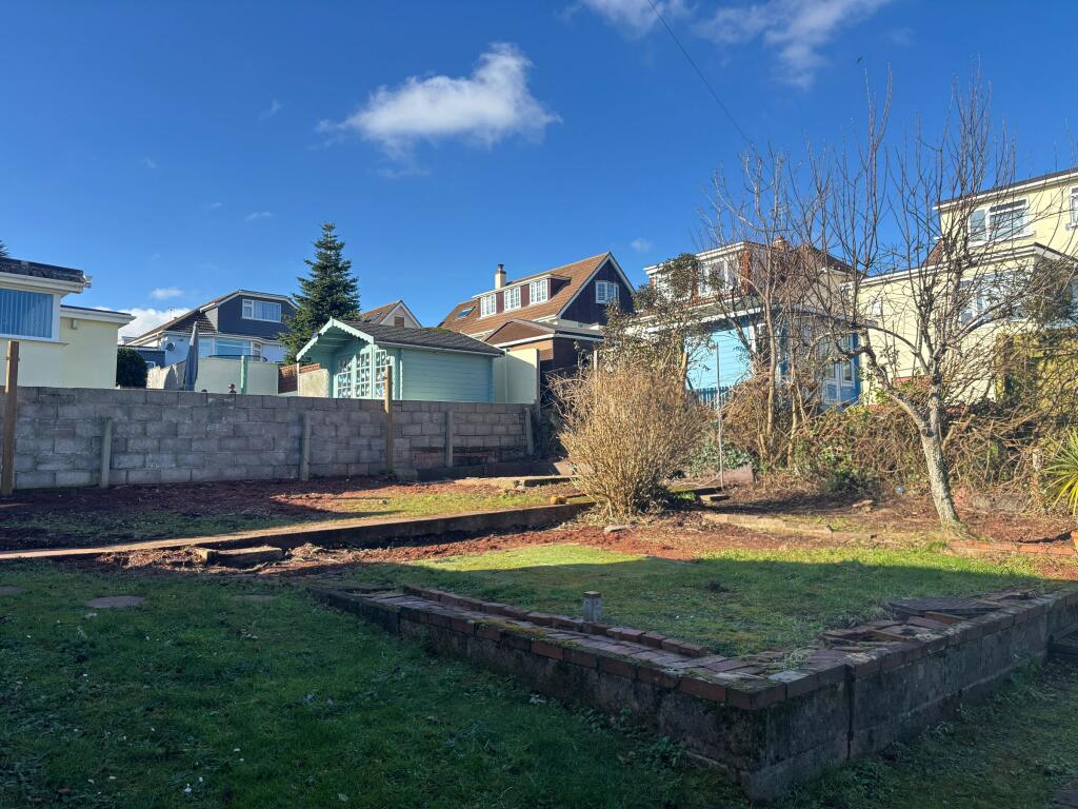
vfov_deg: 53.1
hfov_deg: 67.3
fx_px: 810
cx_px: 539
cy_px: 404
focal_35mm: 26
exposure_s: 1/1007
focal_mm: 5.96
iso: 50
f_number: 1.6
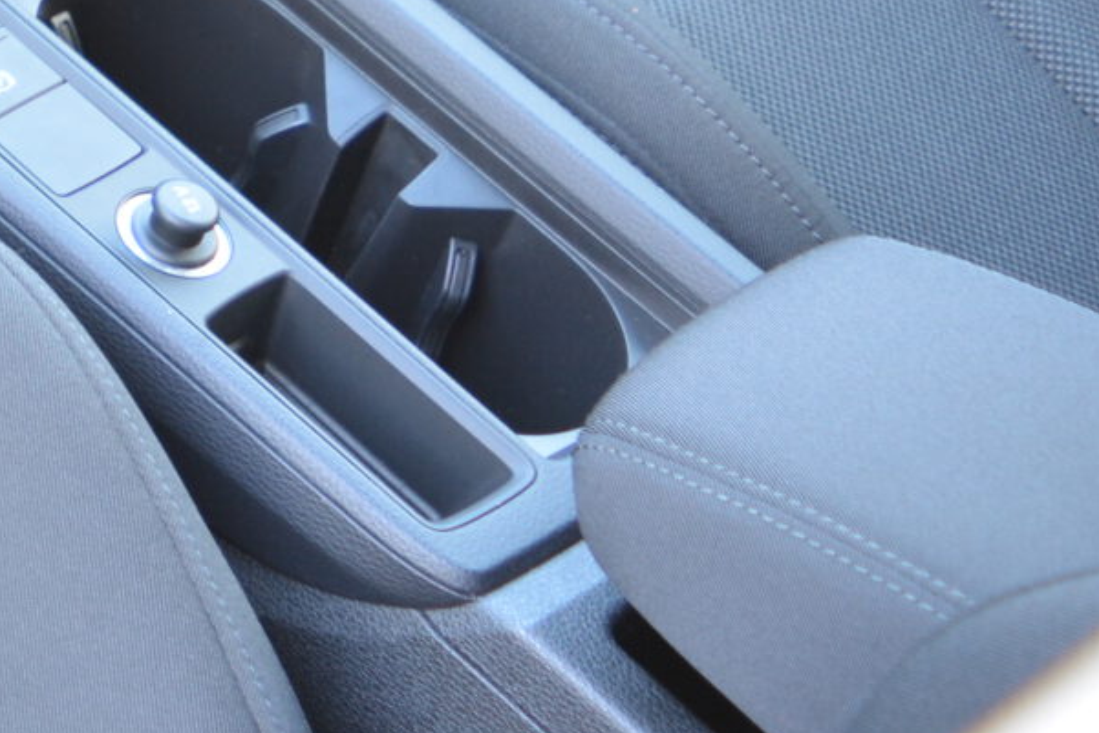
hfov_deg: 15.0
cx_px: -1000
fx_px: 3511
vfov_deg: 11.1
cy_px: -593
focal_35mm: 115
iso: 320
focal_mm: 18
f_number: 3.5
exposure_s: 1/15
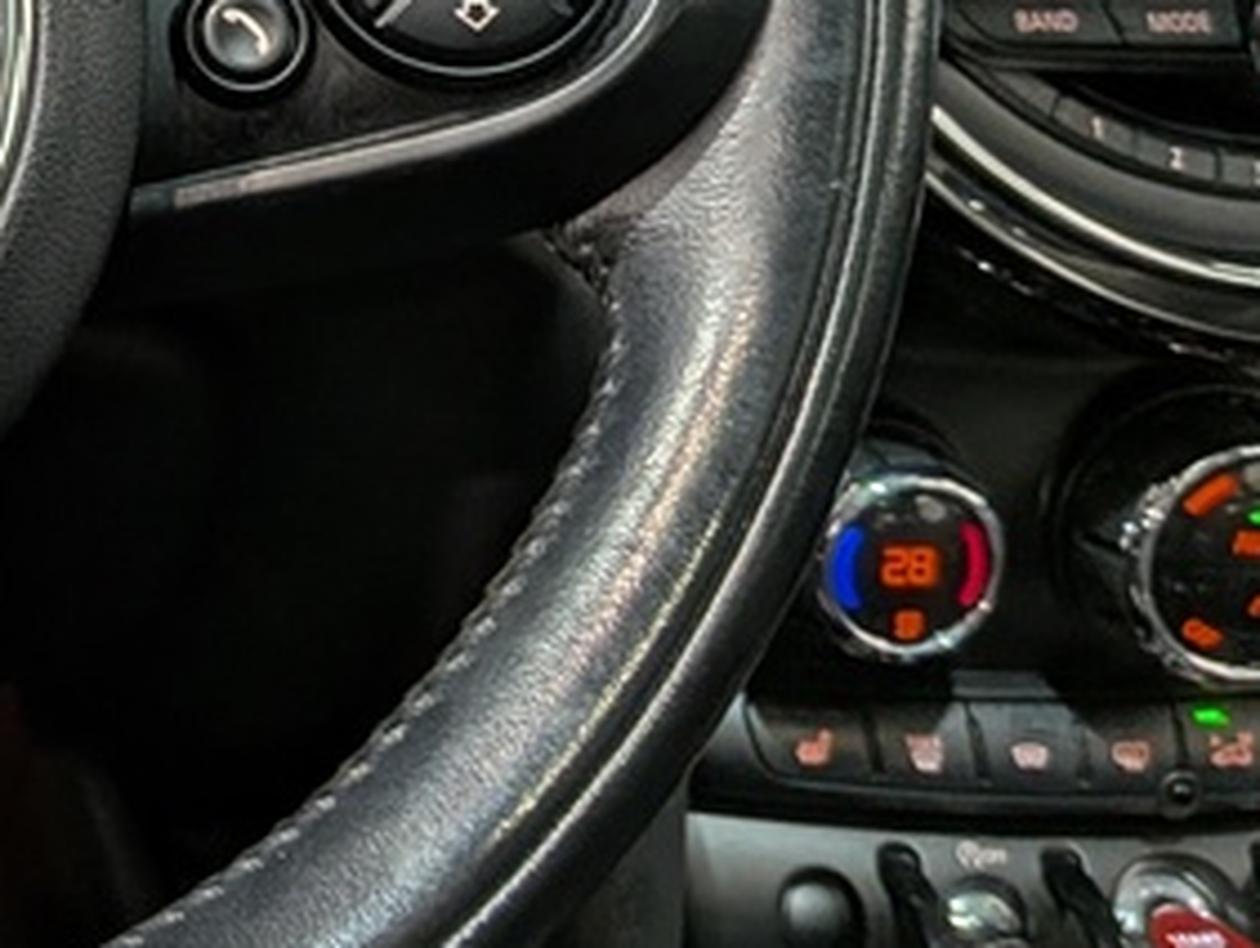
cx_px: -469
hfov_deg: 20.2
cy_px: -40
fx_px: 3169
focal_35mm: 87
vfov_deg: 16.6
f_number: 1.7
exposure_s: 1/50
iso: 77
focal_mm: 4.53
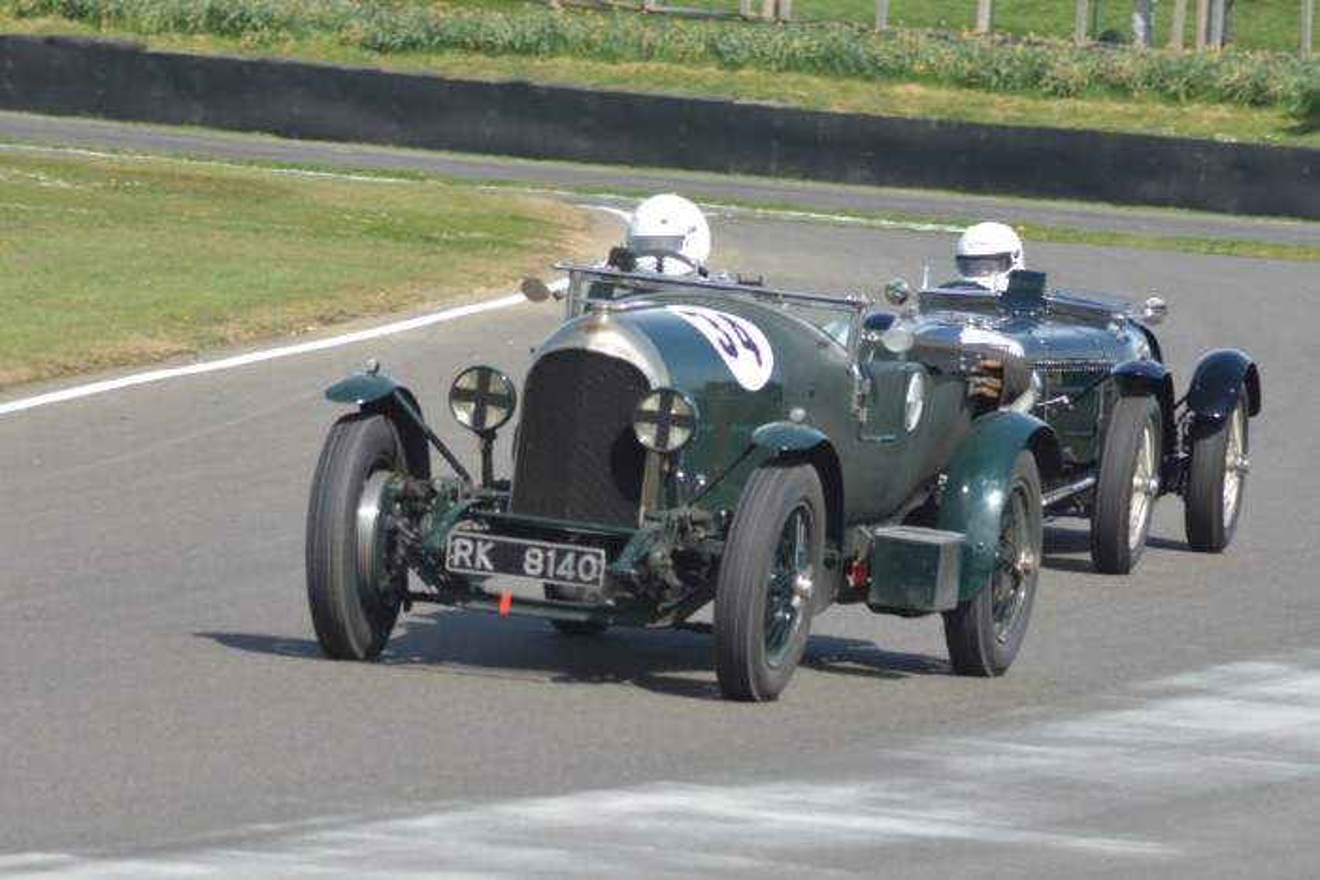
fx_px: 14302
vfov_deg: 3.5
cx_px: 660
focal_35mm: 390
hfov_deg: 5.3
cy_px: 440
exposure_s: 1/400
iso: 400
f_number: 13
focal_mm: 260
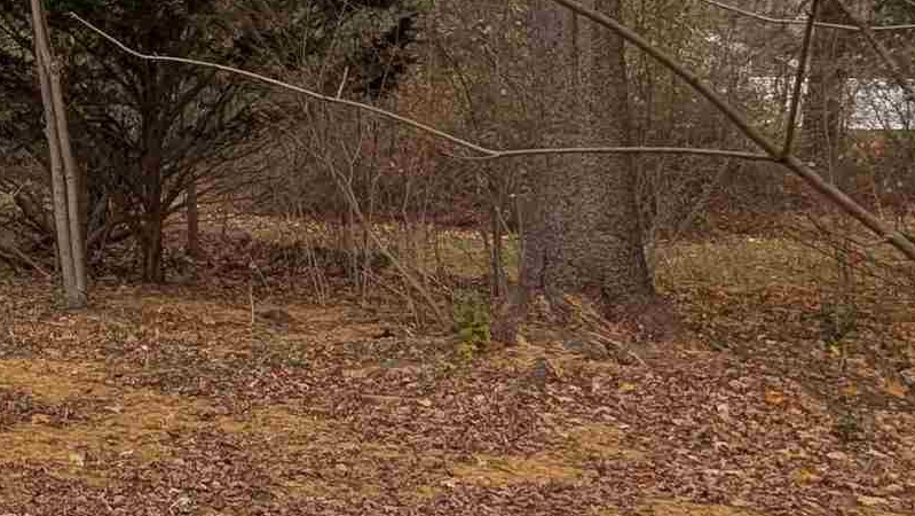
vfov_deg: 17.8
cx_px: -133
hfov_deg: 28.1
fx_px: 1626
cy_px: 84
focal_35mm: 67
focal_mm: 2.22
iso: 45
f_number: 2.2
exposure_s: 1/636
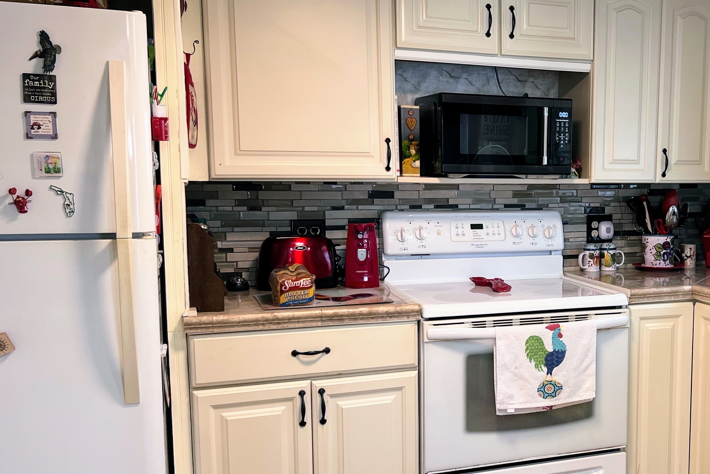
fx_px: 828
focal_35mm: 42
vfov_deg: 31.9
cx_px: 537
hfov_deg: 44.7
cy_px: 268
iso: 100
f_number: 1.5
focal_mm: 5.7
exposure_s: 1/120
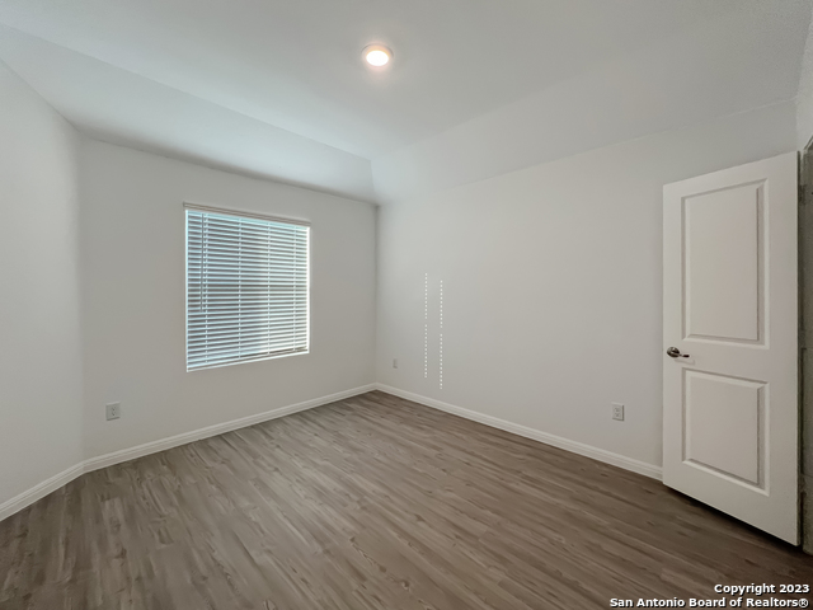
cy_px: 305
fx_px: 305
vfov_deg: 89.9
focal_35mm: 13
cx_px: 406
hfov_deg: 106.2
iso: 160
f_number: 1.8
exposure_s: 1/120
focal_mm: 1.57
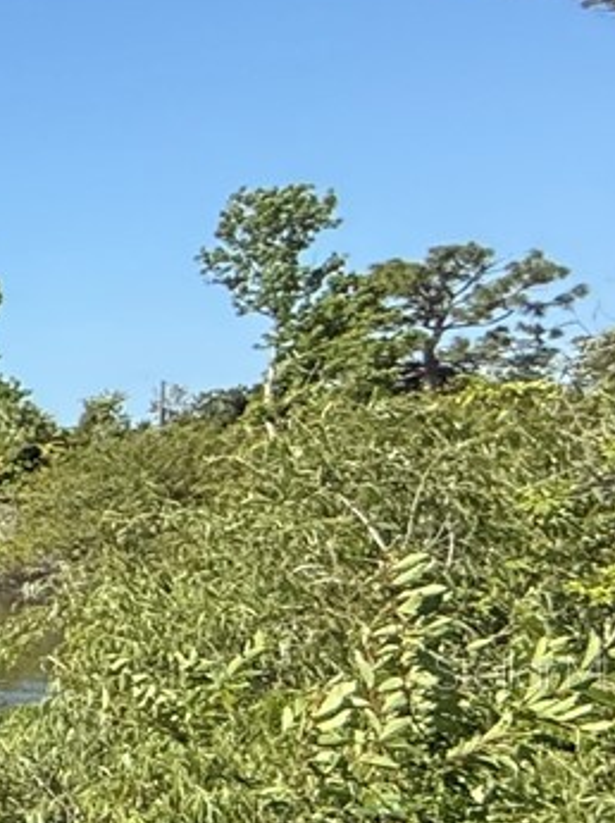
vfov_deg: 29.1
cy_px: 670
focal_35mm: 65
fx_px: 1543
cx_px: -1249
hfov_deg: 11.4
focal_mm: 2.22
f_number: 2.2
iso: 50
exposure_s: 1/1497
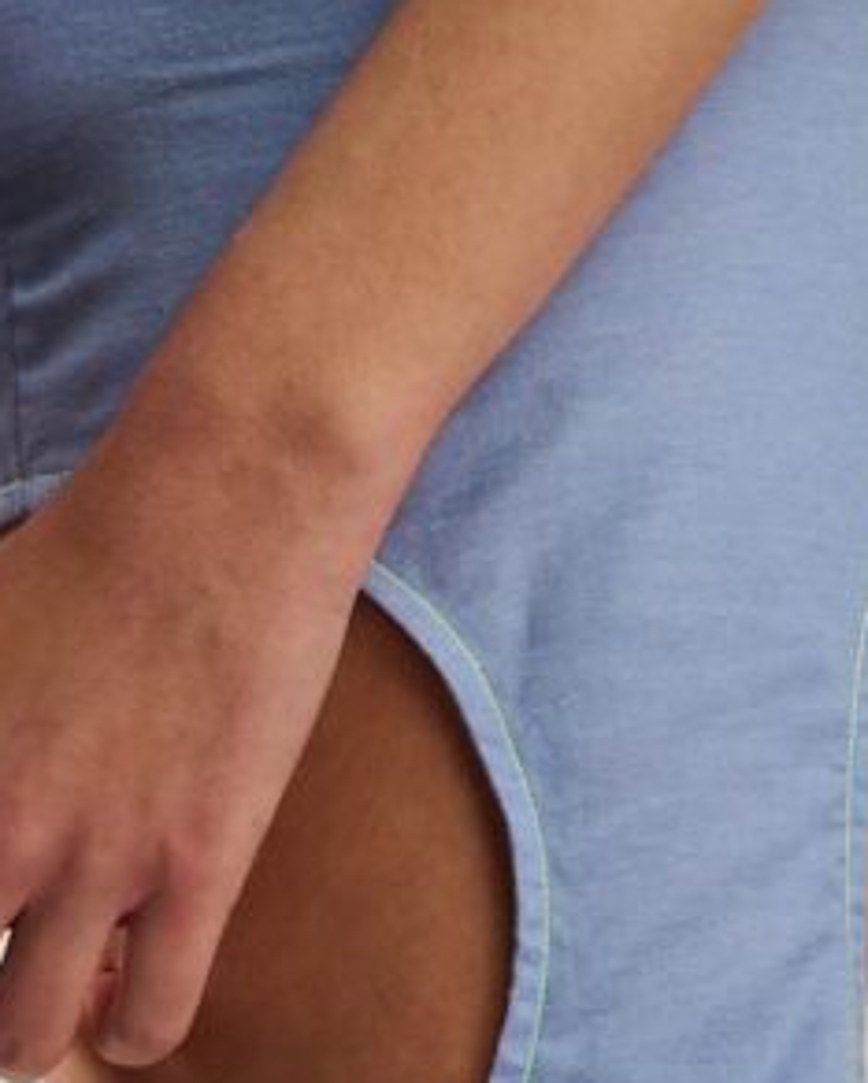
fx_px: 22391
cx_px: 147
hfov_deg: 2.2
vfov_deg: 2.8
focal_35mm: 698
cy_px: 590
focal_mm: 85
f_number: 9
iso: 80
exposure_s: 1/200
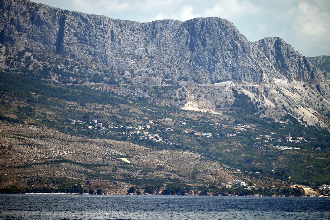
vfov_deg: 5.7
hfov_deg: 8.6
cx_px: 165
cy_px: 110
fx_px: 2200
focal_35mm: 240
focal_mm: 240
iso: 100
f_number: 5.3
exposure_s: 1/1000
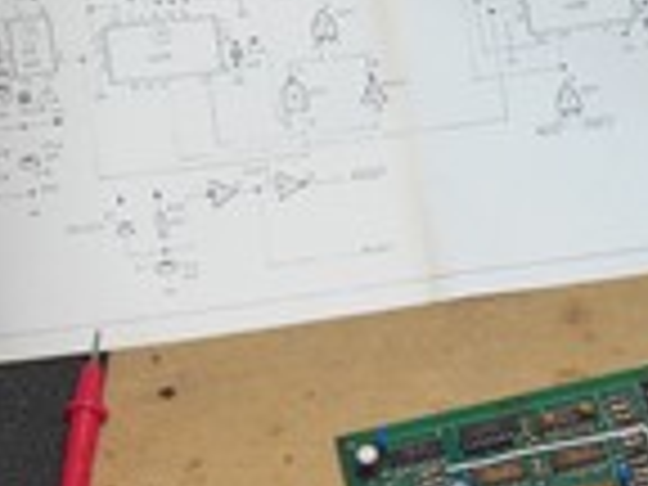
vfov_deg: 18.8
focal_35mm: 78
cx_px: 423
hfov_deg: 24.9
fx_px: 1460
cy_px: 360
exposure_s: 1/30
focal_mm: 4.5
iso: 125
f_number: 3.2
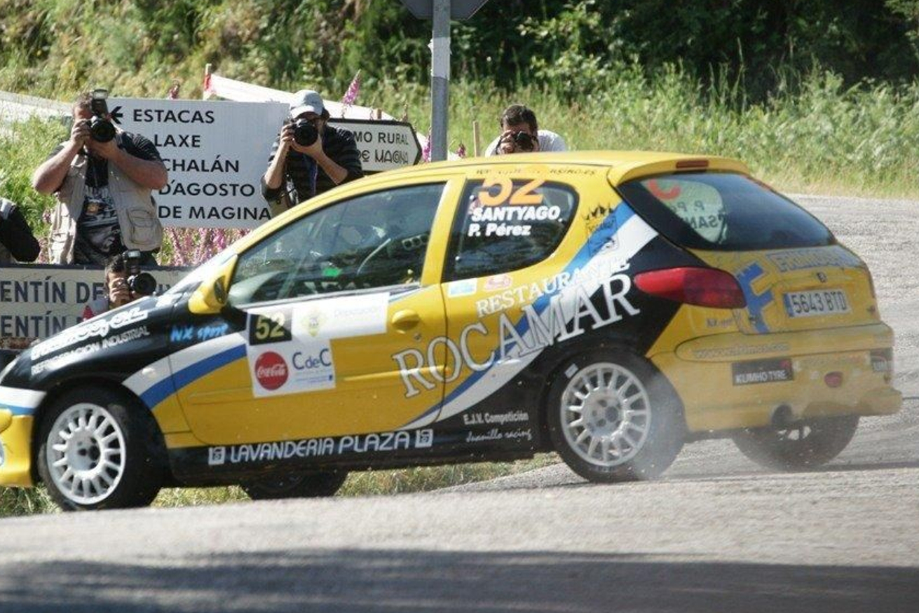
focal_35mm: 366
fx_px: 9346
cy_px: 290
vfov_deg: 3.8
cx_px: 372
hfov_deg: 5.6
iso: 800
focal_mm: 300
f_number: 5.6
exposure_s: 1/1600
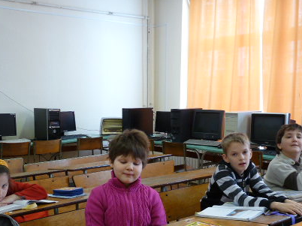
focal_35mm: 43
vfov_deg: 33.0
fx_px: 375
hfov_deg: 43.5
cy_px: 166
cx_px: 111
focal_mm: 4.8
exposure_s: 1/30
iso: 160
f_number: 2.8
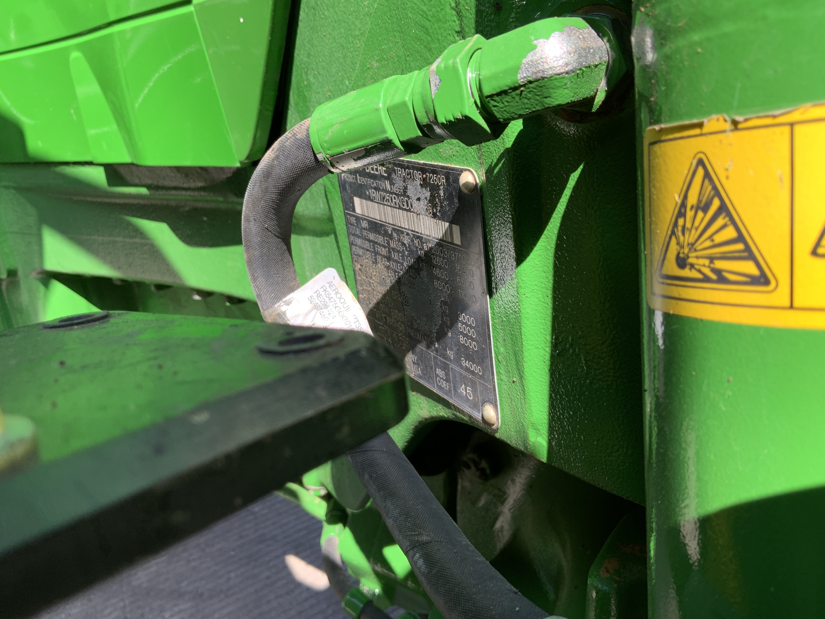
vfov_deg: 48.2
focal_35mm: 29
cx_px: 412
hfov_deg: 61.7
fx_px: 691
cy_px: 310
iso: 16
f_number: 1.8
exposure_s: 1/295
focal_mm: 3
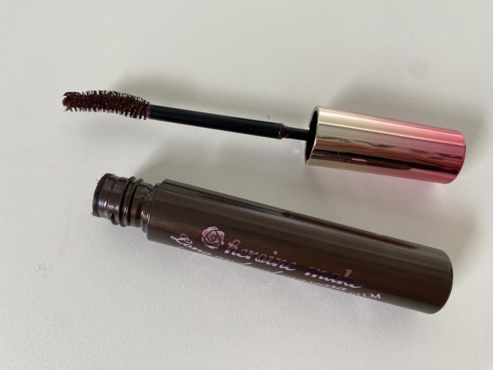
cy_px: 185
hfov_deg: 69.4
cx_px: 246
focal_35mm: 25
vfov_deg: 54.9
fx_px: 356
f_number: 1.8
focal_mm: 4.25
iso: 100
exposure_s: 1/121
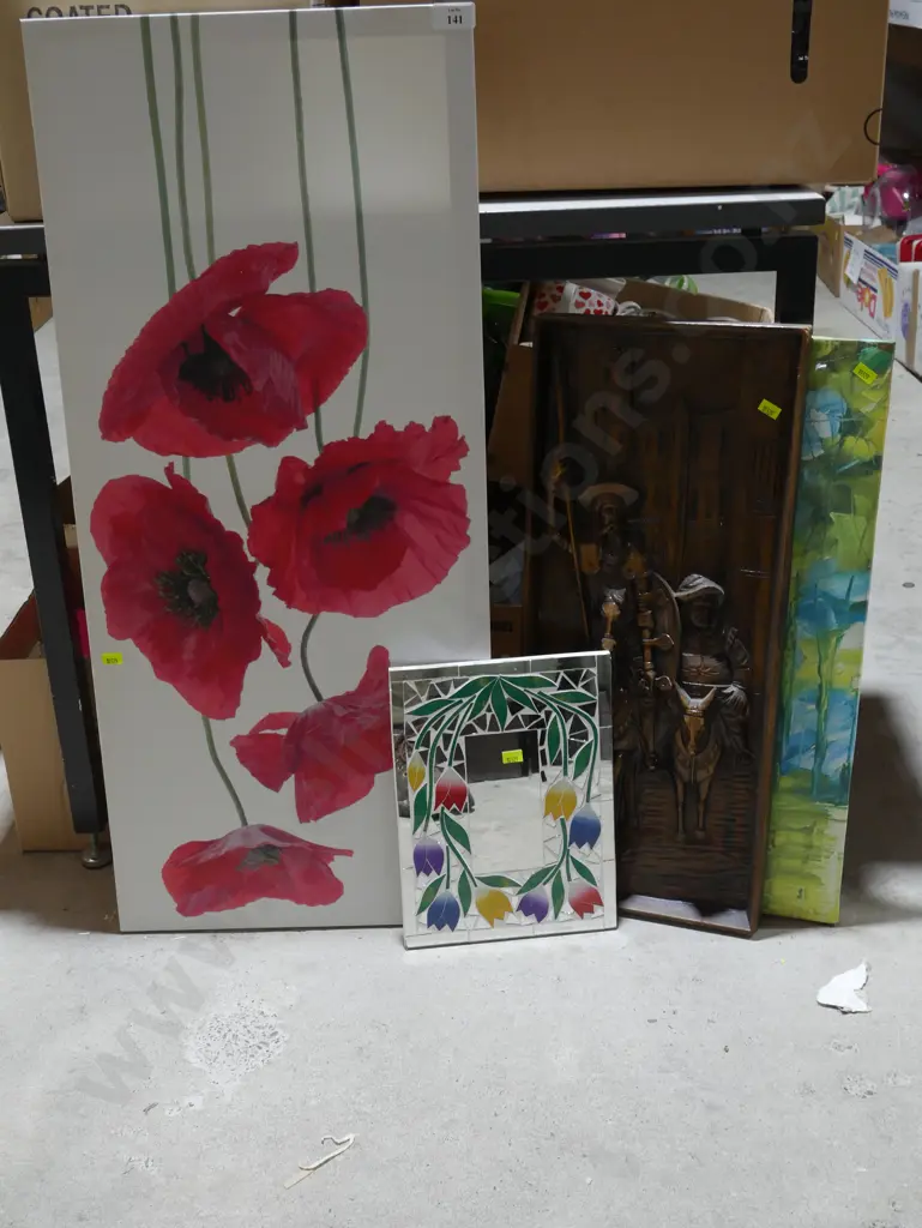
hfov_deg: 34.4
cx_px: 461
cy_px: 614
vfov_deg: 44.8
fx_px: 1490
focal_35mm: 42
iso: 800
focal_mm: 21
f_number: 5.6
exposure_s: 1/60
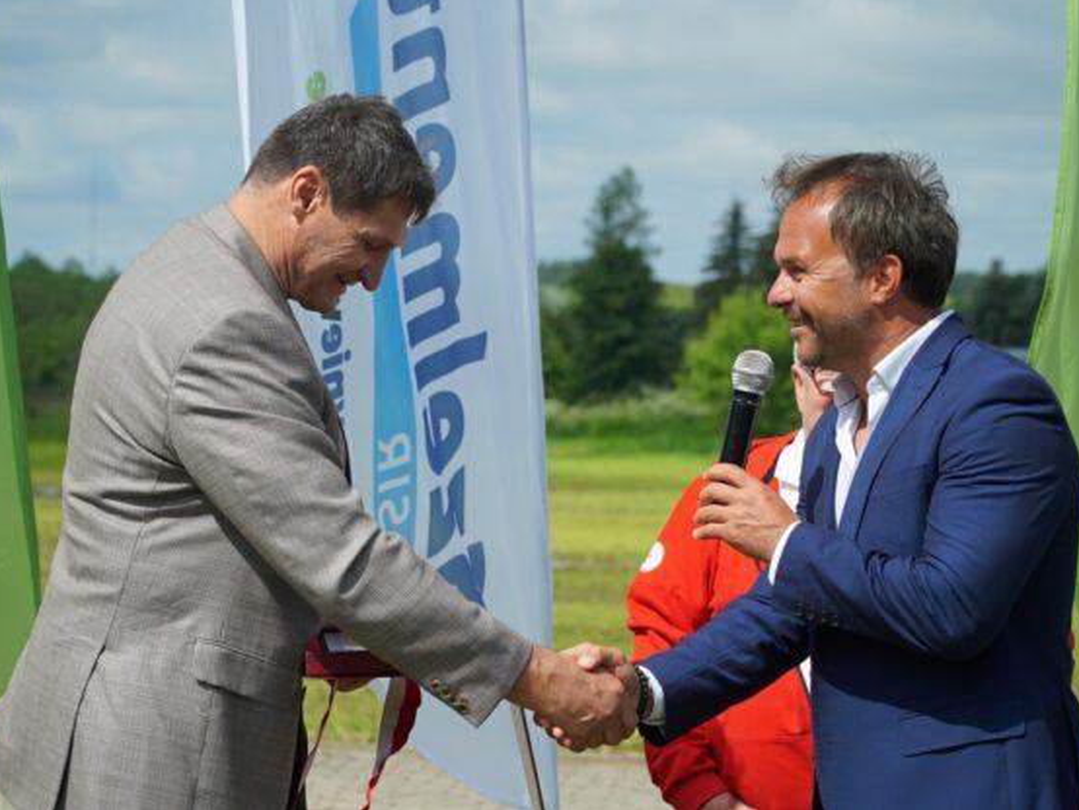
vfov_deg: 12.5
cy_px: 403
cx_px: 531
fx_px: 3711
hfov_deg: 16.5
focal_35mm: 119
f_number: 5.6
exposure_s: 1/750
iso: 100
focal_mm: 73
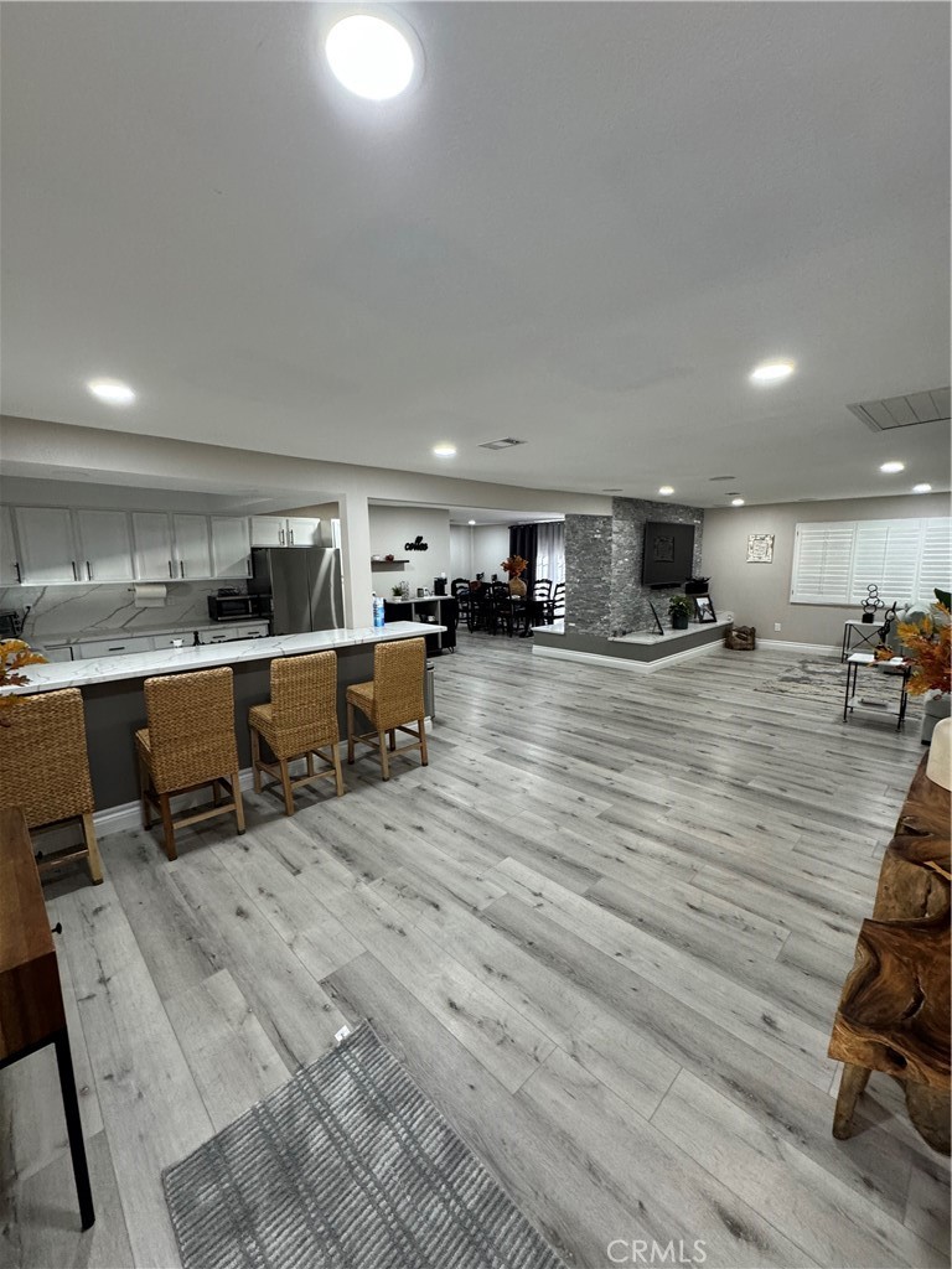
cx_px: 476
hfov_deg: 85.7
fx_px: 513
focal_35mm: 14
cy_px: 634
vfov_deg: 102.1
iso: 200
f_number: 2.2
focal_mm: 2.22
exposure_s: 1/60
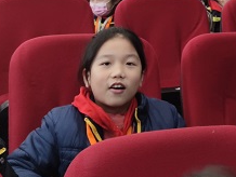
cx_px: 248
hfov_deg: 21.3
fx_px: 601
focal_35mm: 88
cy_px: -22
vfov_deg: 16.3
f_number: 1.69
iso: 328
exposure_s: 1/50
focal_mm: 6.72
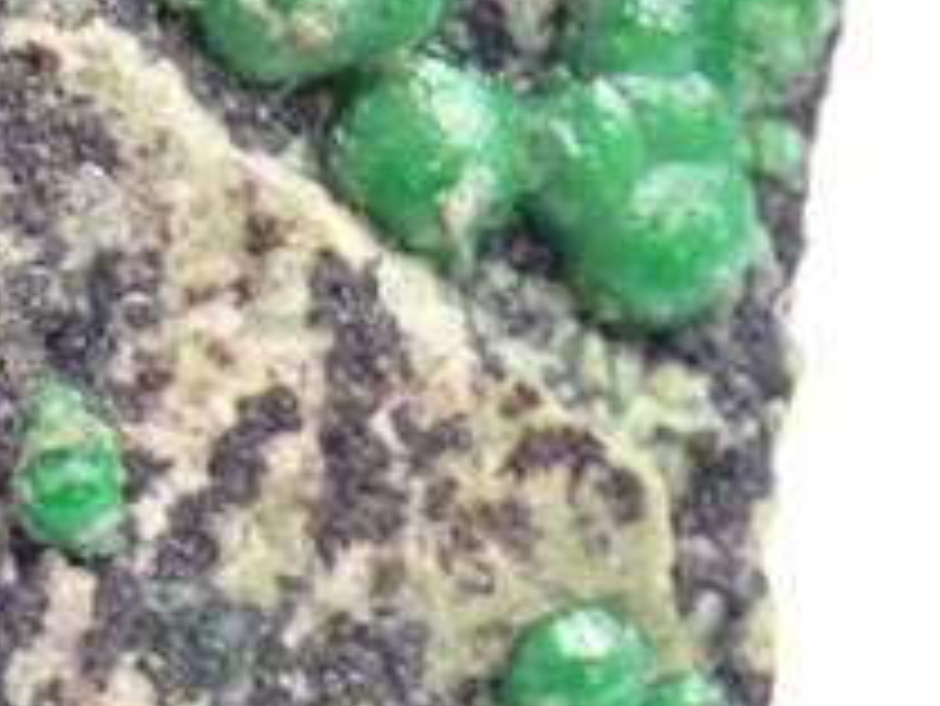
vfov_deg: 2.8
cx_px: -1066
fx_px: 14292
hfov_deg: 3.7
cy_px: -337
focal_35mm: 526
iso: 800
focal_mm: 15.66
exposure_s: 1/25
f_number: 4.5
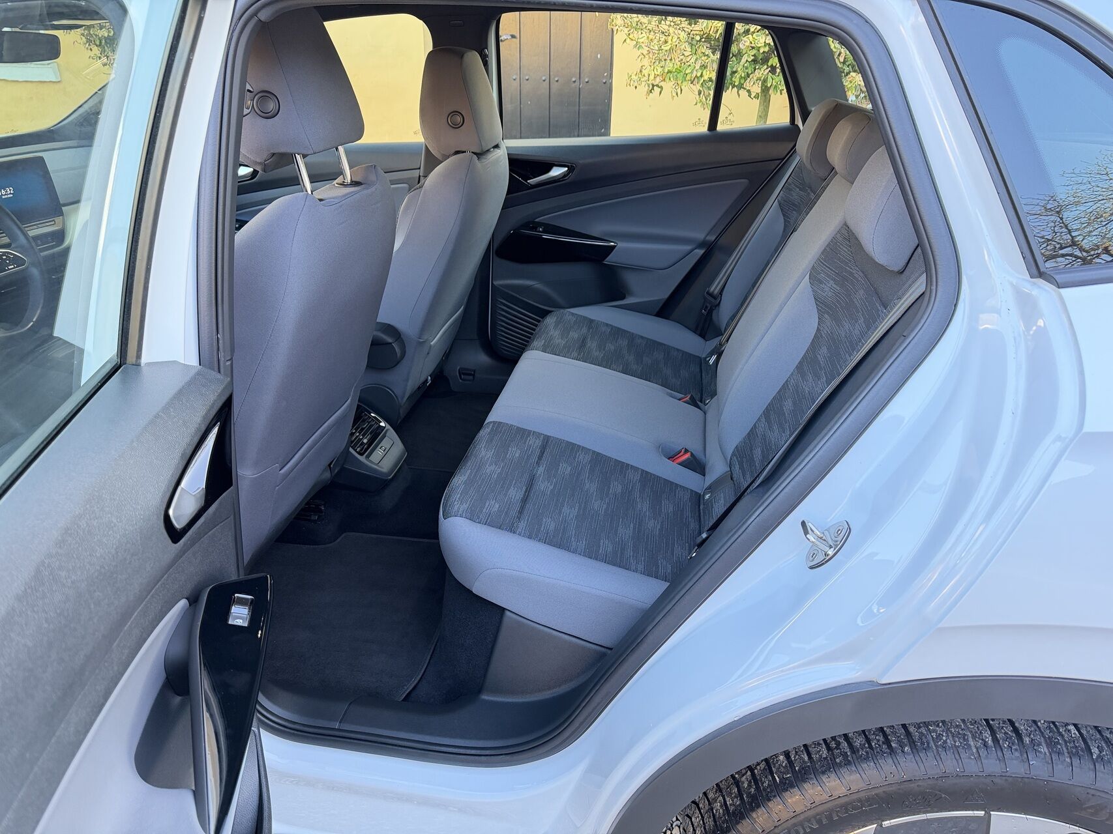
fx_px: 772
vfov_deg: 56.8
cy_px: 417
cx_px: 556
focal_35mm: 24
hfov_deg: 71.6
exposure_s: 1/78
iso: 200
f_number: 1.78
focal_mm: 6.76
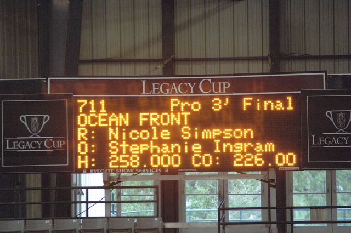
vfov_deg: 4.6
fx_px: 2921
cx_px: 176
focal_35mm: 300
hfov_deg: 6.9
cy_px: 116
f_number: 2.8
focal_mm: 200
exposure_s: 1/320
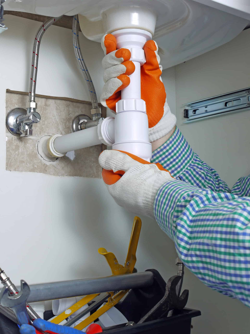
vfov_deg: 36.8
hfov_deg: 28.0
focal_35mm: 52
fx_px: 501
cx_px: 125
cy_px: 167
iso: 100
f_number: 7.1
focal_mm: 26
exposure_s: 1/160
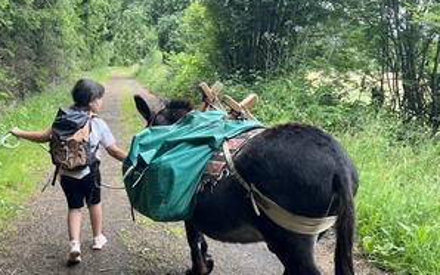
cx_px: 148
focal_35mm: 37
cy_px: 191
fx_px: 444
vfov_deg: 34.0
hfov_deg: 51.8
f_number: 1.6
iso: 40
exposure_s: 1/241
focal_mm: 5.1
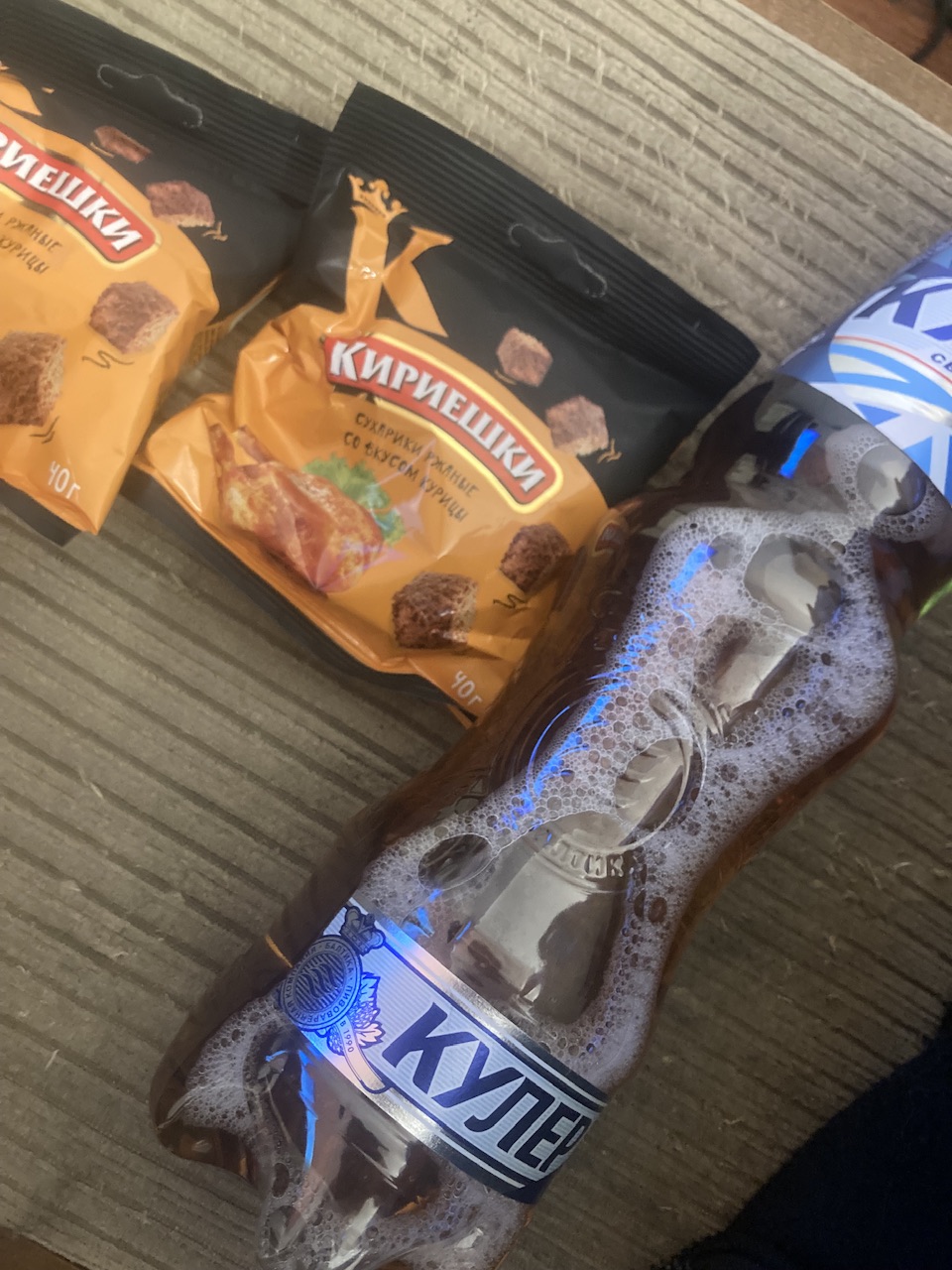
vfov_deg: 63.4
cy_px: 635
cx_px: 476
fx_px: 1027
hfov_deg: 49.7
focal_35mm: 28
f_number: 1.8
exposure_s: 1/30
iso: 640
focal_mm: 3.99
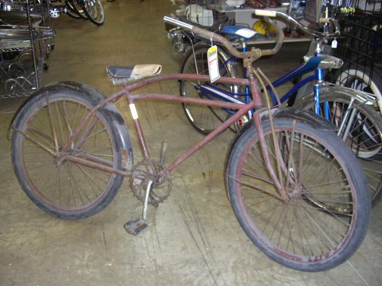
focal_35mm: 38
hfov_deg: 49.0
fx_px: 419
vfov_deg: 37.7
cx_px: 191
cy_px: 143
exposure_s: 1/60
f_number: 2.8
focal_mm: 7.9
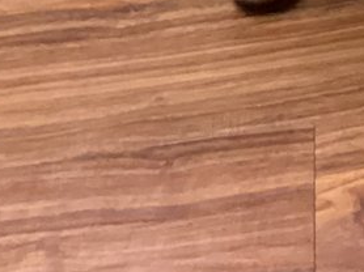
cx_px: 785
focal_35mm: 169
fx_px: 1776
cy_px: -367
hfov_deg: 10.5
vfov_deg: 8.1
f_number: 2.4
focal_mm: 3.3
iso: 400
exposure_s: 1/30
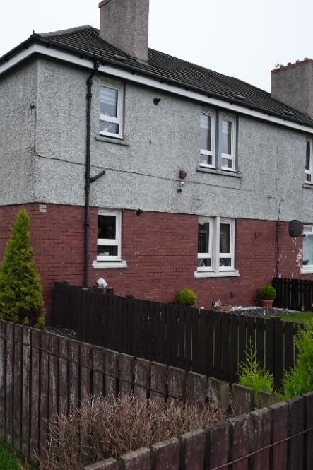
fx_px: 483
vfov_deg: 51.9
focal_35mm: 37
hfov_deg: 35.4
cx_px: 92
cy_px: 235
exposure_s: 1/100
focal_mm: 24
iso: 500
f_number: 5.6
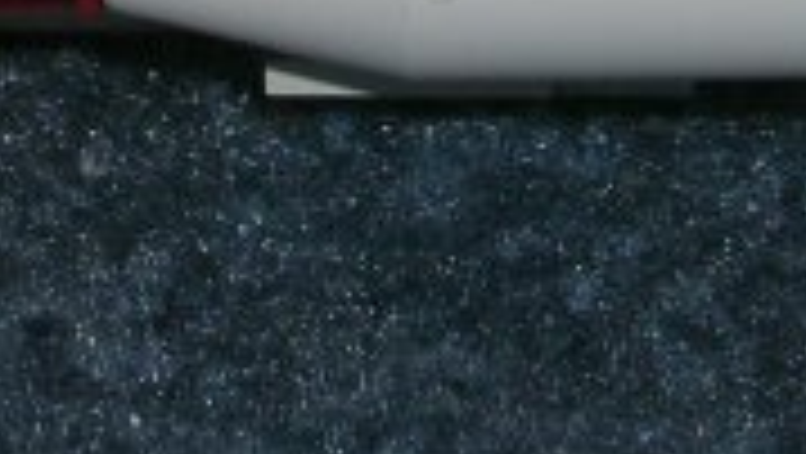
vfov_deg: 4.4
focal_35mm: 274
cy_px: -591
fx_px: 5860
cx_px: 374
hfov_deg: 7.9
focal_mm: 9.7
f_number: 3.5
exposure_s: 1/60.1
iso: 50
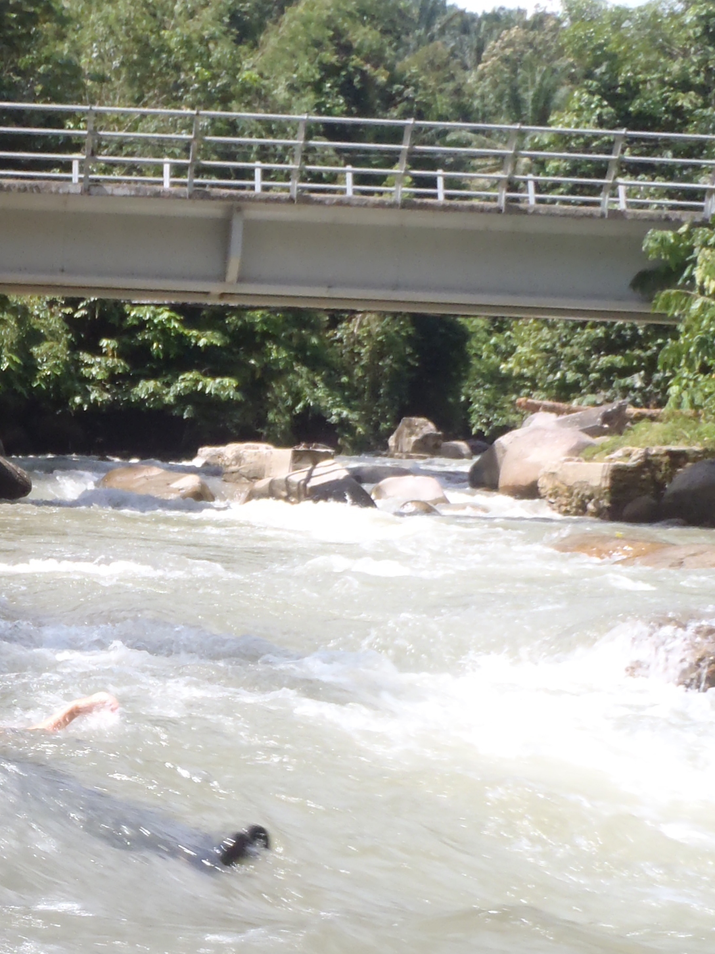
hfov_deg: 22.2
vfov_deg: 29.6
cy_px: 832
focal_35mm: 63
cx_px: -43
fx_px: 1735
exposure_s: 1/60
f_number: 10
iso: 160
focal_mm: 5
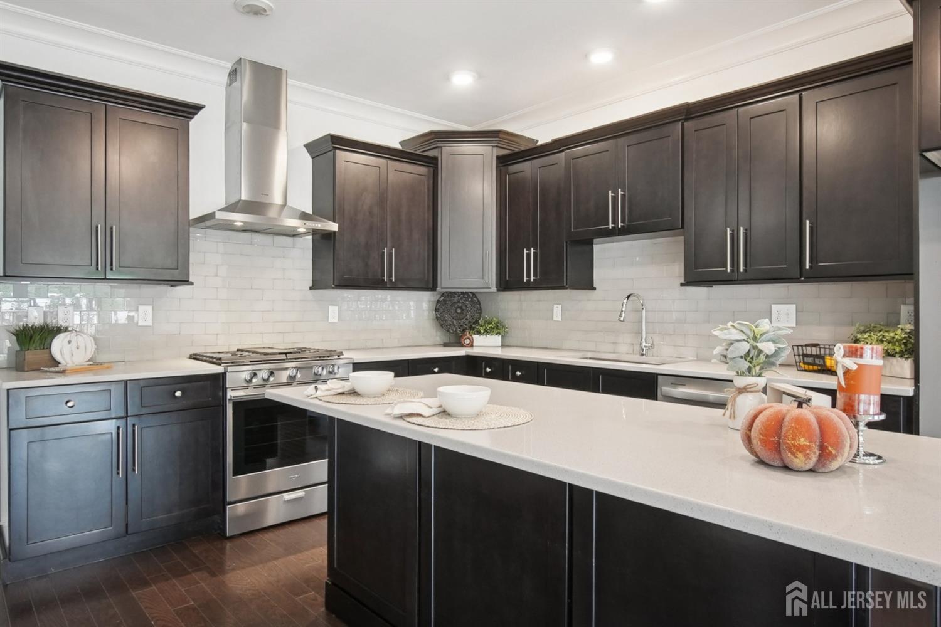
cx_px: 470
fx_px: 549
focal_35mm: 21
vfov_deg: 59.5
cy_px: 314
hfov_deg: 81.2
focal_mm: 14
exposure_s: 1/13
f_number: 10
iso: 1250
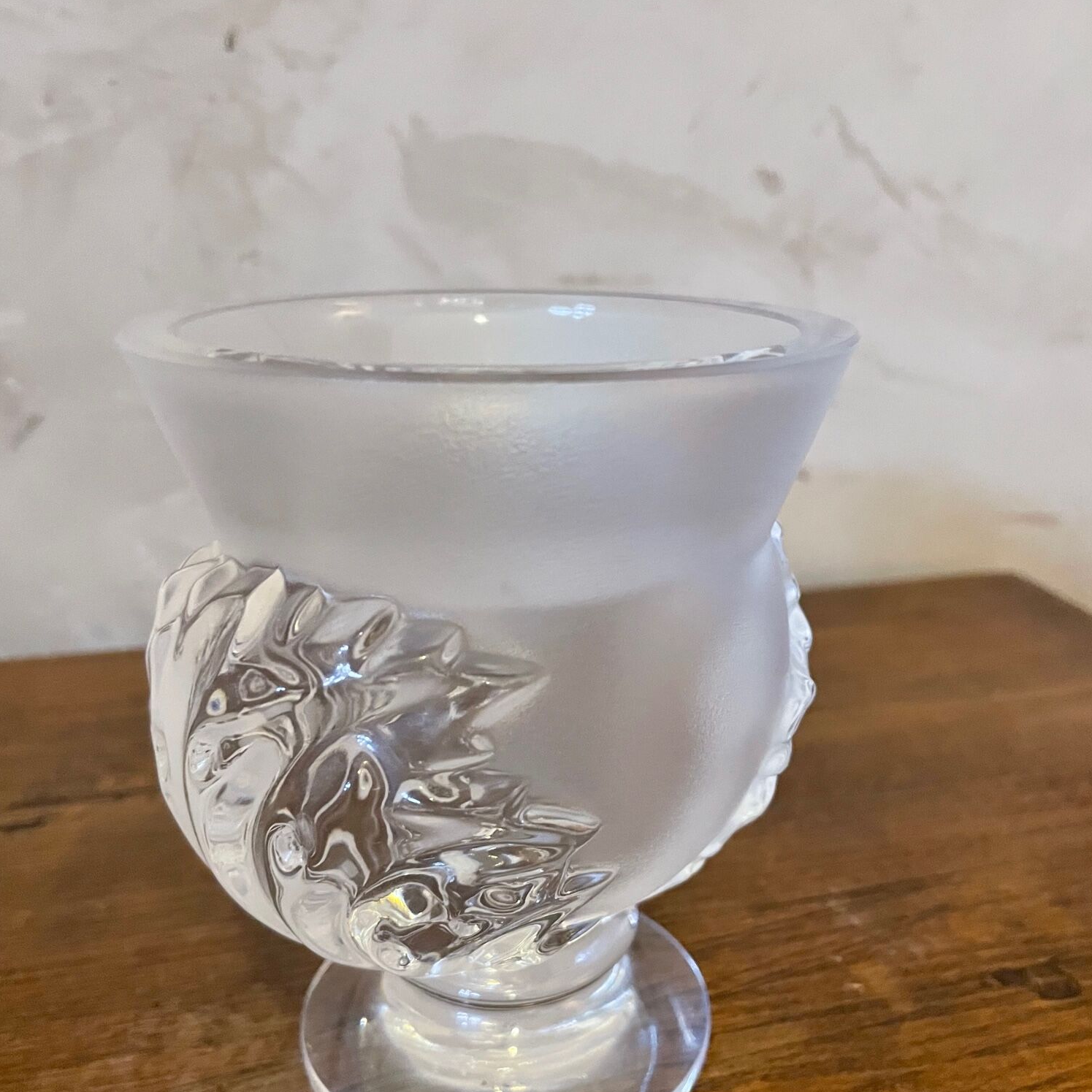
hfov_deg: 52.5
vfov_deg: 52.3
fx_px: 1106
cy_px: 627
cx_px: 551
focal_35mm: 31
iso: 640
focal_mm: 4.2
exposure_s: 1/33
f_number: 1.6
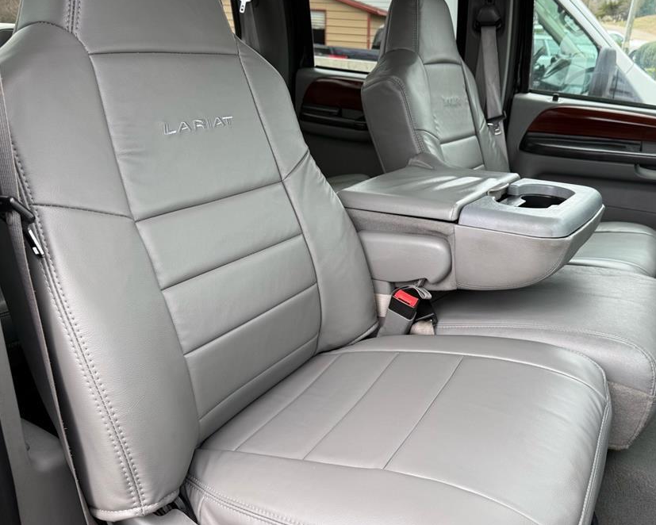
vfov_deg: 49.9
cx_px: 393
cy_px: 236
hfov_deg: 59.9
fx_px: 563
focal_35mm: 29
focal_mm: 6.76
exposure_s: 1/150
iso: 125
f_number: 1.78
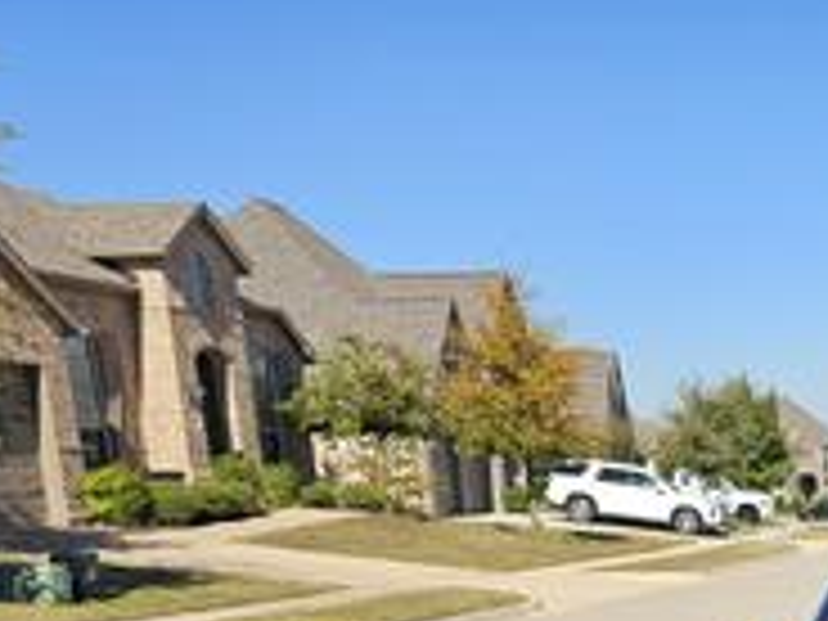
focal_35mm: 63
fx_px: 1507
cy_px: 819
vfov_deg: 21.0
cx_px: 1089
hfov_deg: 26.0
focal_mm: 6.3
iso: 20
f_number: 1.7
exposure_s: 1/1248
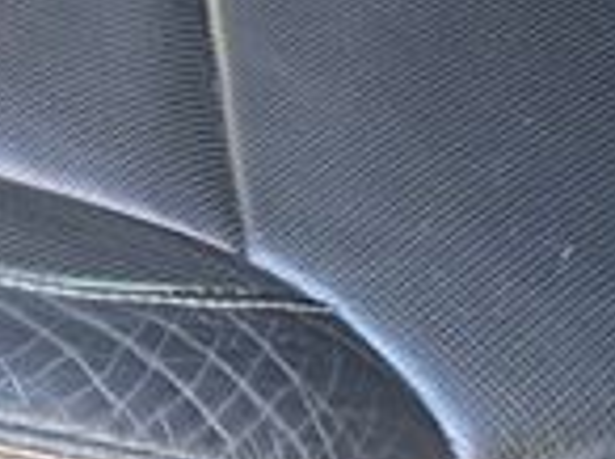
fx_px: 1791
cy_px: -147
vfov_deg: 14.0
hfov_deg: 17.3
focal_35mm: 101
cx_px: -341
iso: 400
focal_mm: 5.4
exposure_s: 1/120
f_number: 1.8
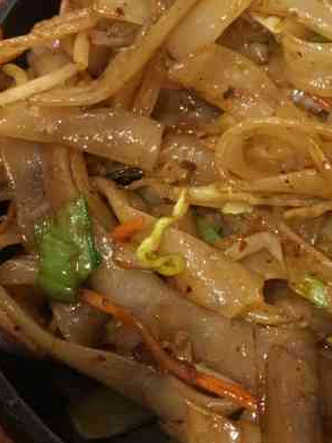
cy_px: 201
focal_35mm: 69
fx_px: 882
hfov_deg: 20.1
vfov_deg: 28.1
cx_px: 393
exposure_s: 1/17
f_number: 2.2
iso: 200
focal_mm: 4.15
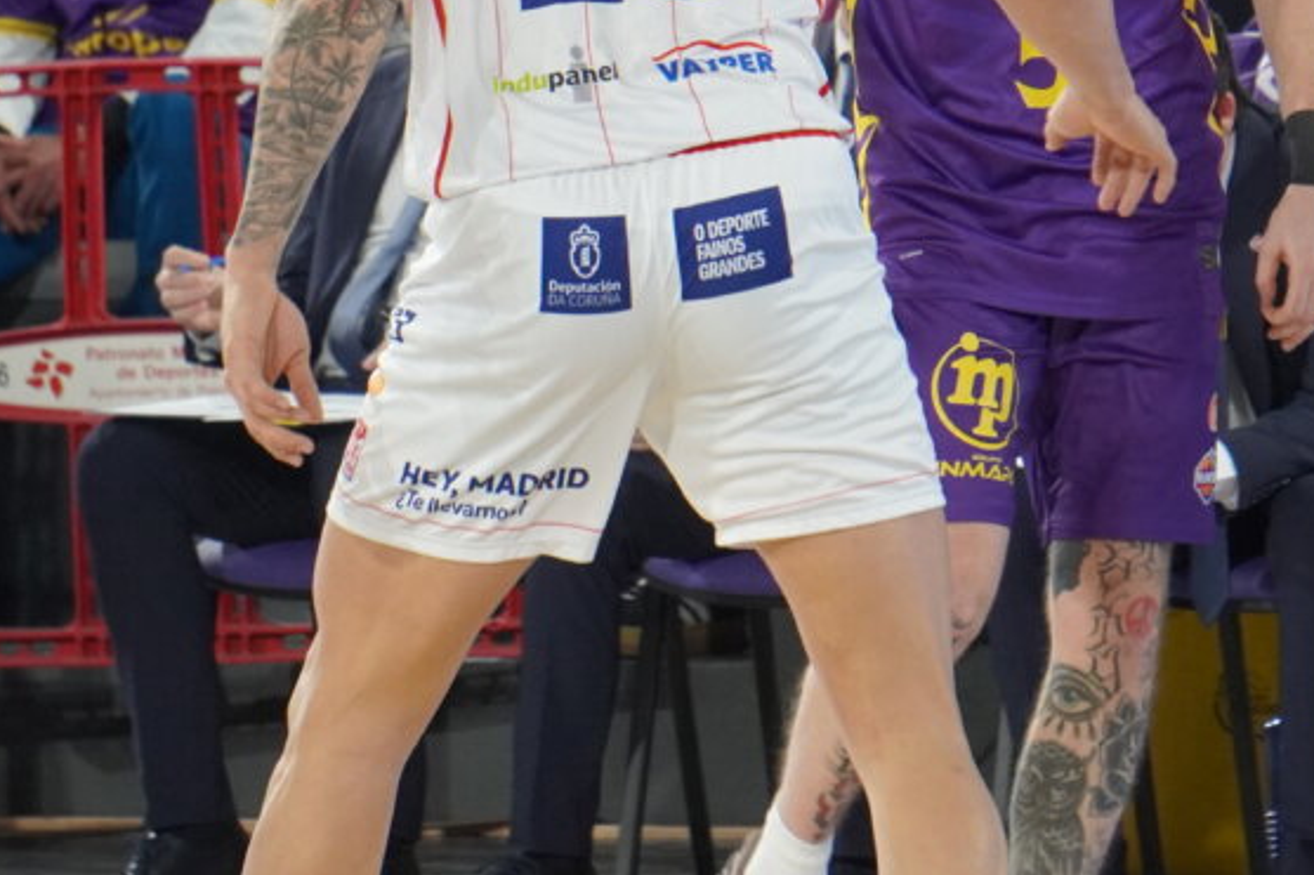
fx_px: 22148
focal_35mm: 607
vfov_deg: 2.3
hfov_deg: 3.4
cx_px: 705
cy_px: 53
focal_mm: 176
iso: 2000
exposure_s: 1/320
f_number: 6.3
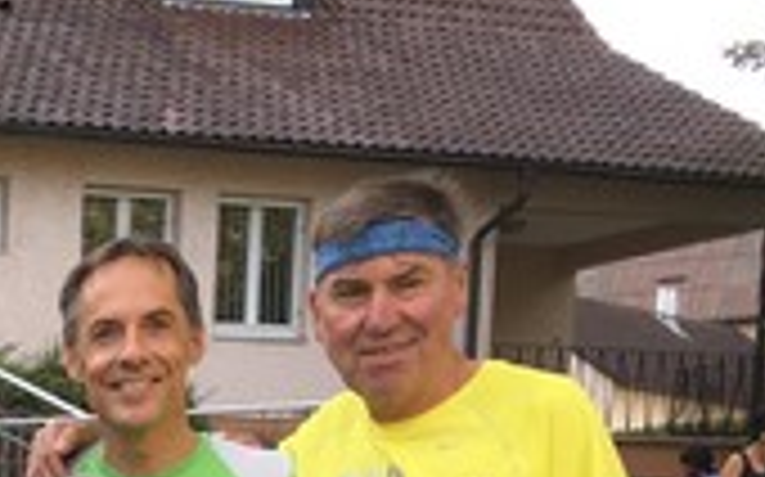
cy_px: 1062
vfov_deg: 10.1
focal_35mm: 116
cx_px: -441
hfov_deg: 16.2
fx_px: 2417
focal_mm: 4.15
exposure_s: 1/264
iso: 25
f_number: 2.2
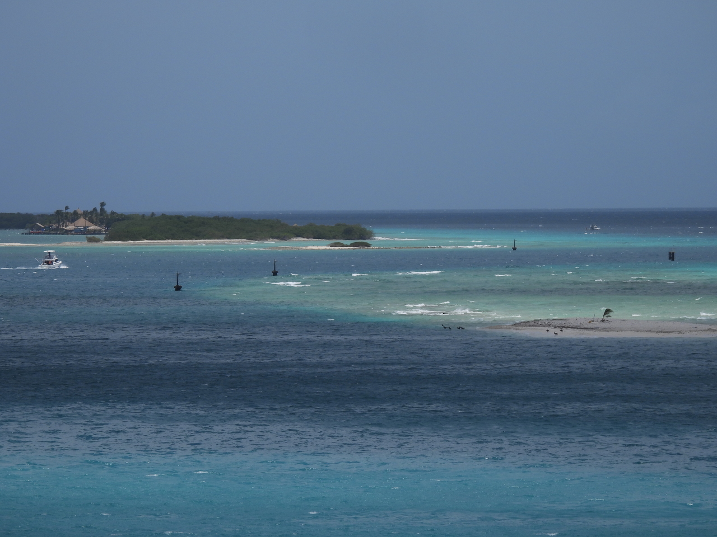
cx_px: 358
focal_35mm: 260
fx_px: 5385
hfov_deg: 7.6
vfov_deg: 5.7
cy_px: 268
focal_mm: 46.4
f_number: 4.5
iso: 100
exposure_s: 1/1600
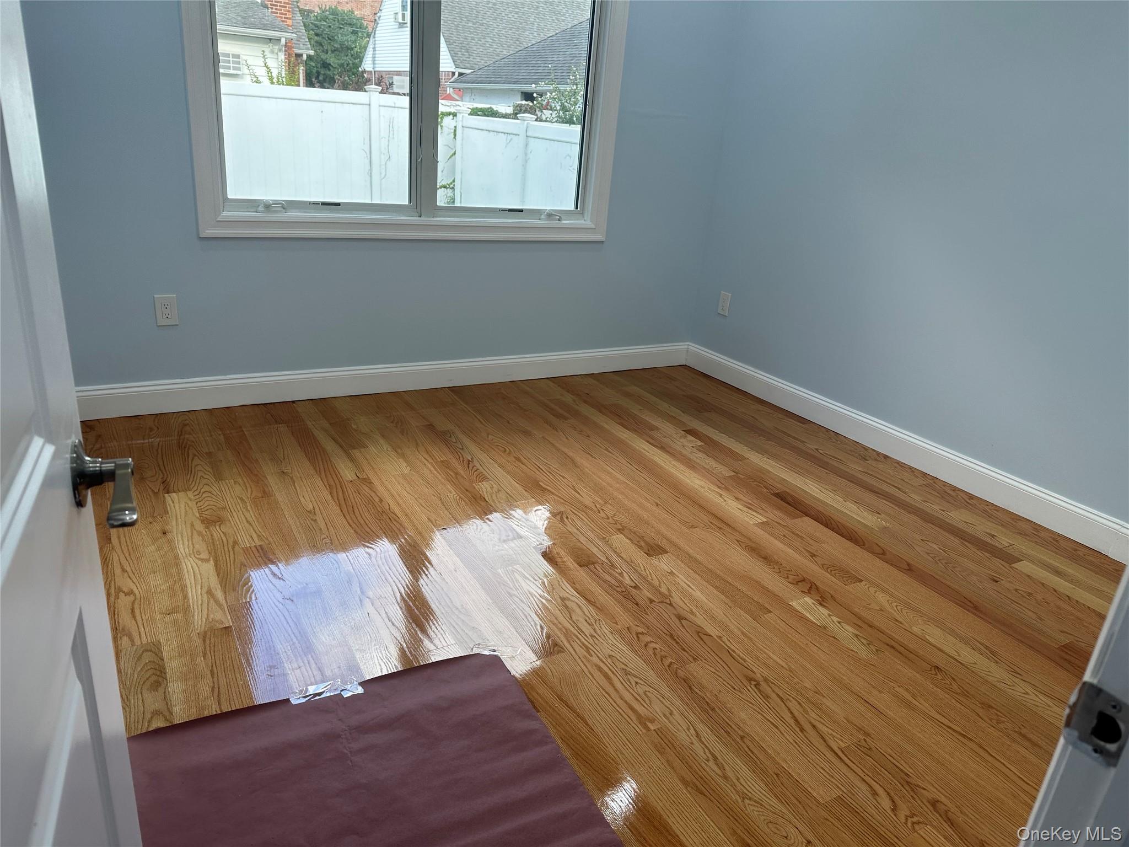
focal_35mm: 24
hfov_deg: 71.6
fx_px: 783
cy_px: 424
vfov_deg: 56.8
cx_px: 564
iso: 64
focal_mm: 6.86
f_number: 1.78
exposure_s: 1/138
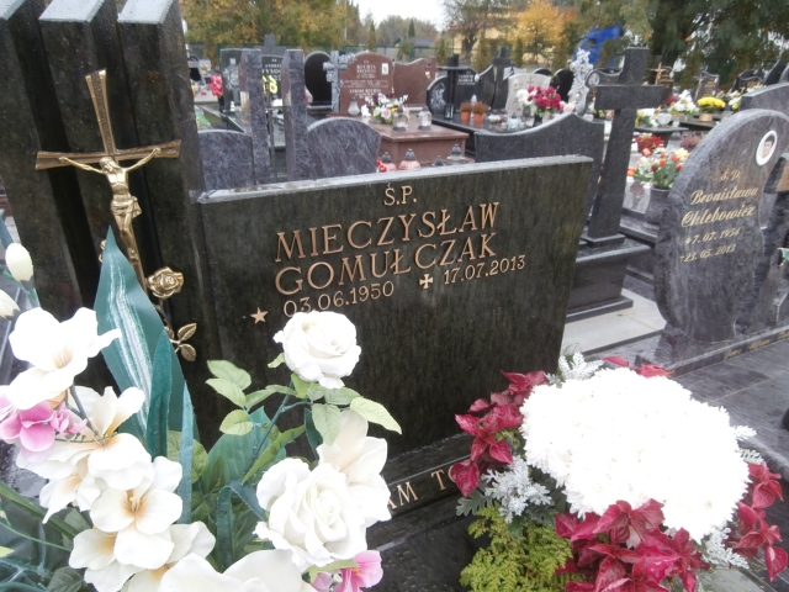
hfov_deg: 71.6
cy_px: 296
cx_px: 394
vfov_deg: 56.8
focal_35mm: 24
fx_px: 547
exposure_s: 1/50
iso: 100
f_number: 3
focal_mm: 4.2
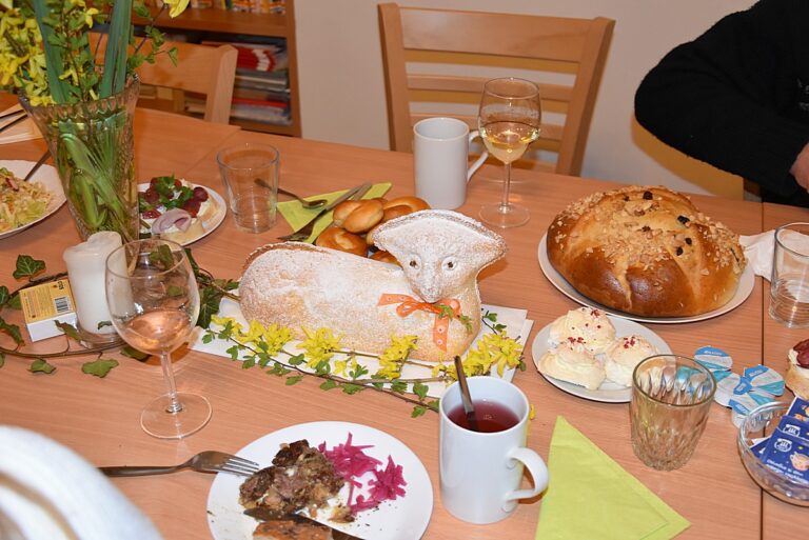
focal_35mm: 39
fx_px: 877
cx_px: 404
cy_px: 270
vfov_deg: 34.3
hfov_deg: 49.5
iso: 900
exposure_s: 1/60
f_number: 4
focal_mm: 26
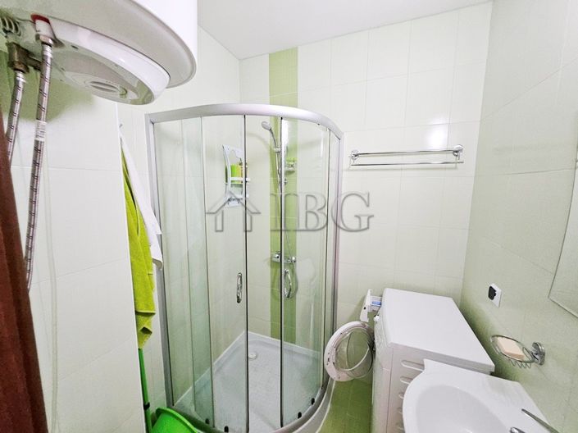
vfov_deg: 89.9
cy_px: 216
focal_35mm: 13
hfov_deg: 106.2
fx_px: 217
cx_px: 289
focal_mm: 1.7
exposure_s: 1/33.3
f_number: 2.2
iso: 320
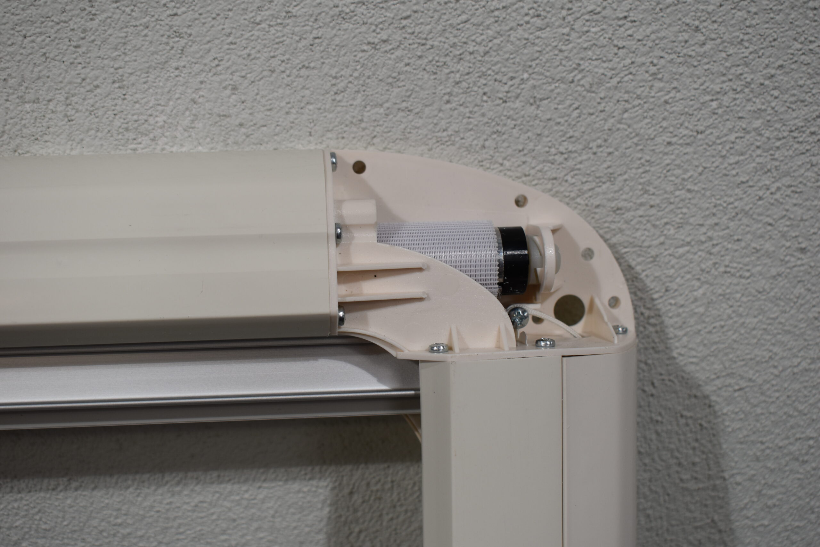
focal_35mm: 51
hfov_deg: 38.9
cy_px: 274
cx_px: 410
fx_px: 1162
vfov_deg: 26.5
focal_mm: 34
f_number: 5.6
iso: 200
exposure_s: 1/125
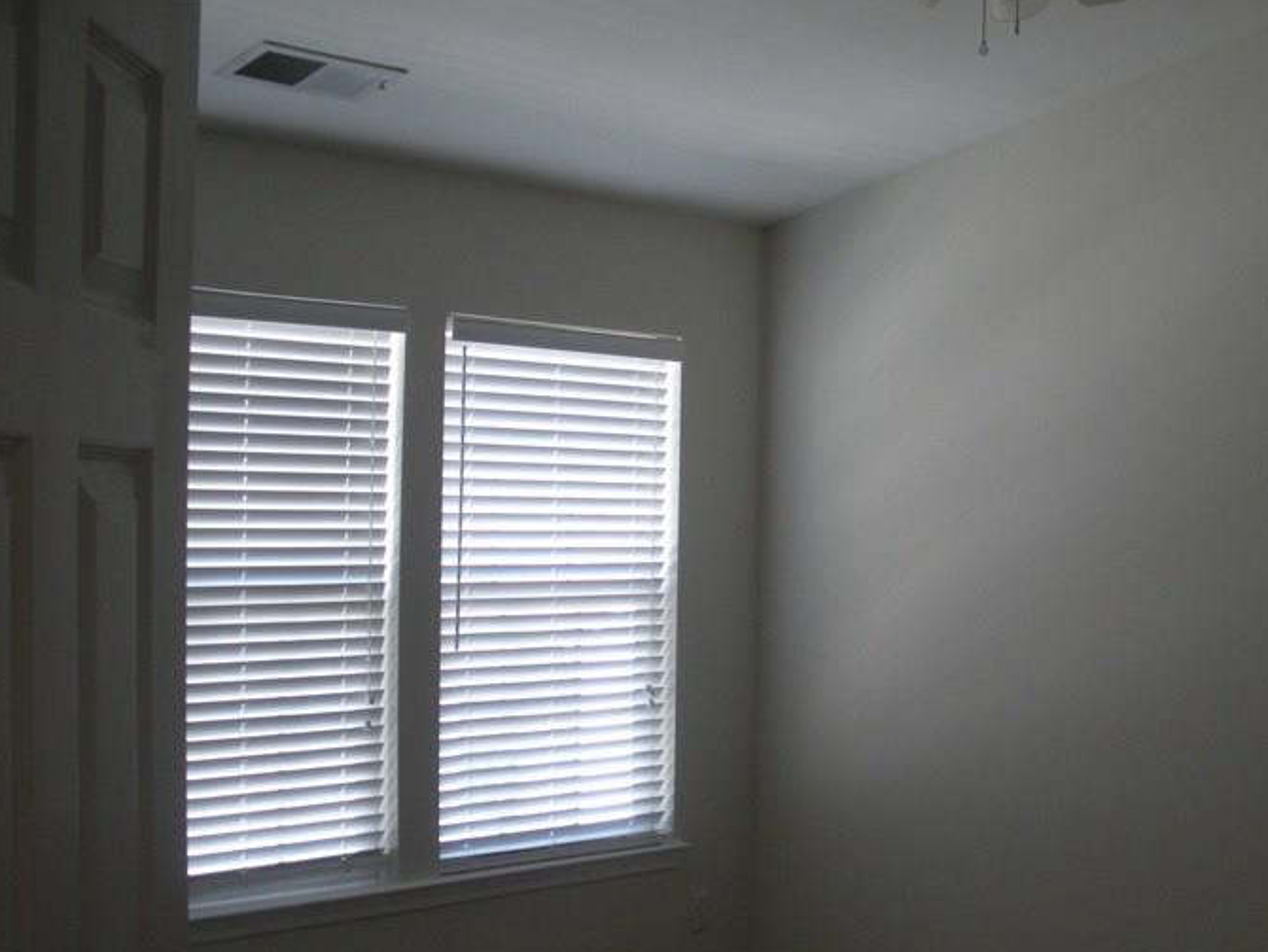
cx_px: 914
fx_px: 2015
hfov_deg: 34.4
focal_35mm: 55
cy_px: 659
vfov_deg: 26.4
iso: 134
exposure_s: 1/59.5
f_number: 3.5
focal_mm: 6.3
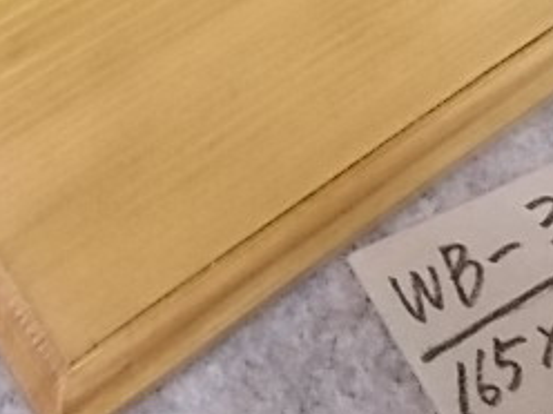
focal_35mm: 67
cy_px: -89
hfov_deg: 28.4
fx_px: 1070
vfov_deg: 20.4
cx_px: 120
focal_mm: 4.6
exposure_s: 1/125
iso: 500
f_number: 3.2
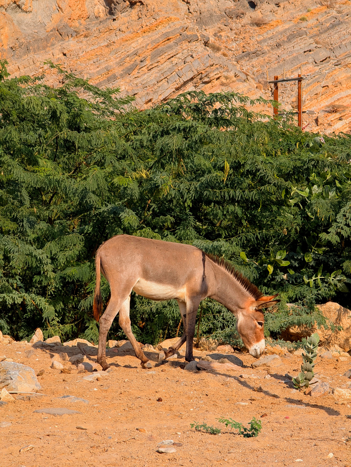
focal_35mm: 110
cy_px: 234
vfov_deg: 17.9
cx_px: 176
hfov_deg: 13.5
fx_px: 1483
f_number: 2.8
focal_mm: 17.91
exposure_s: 1/731
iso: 46
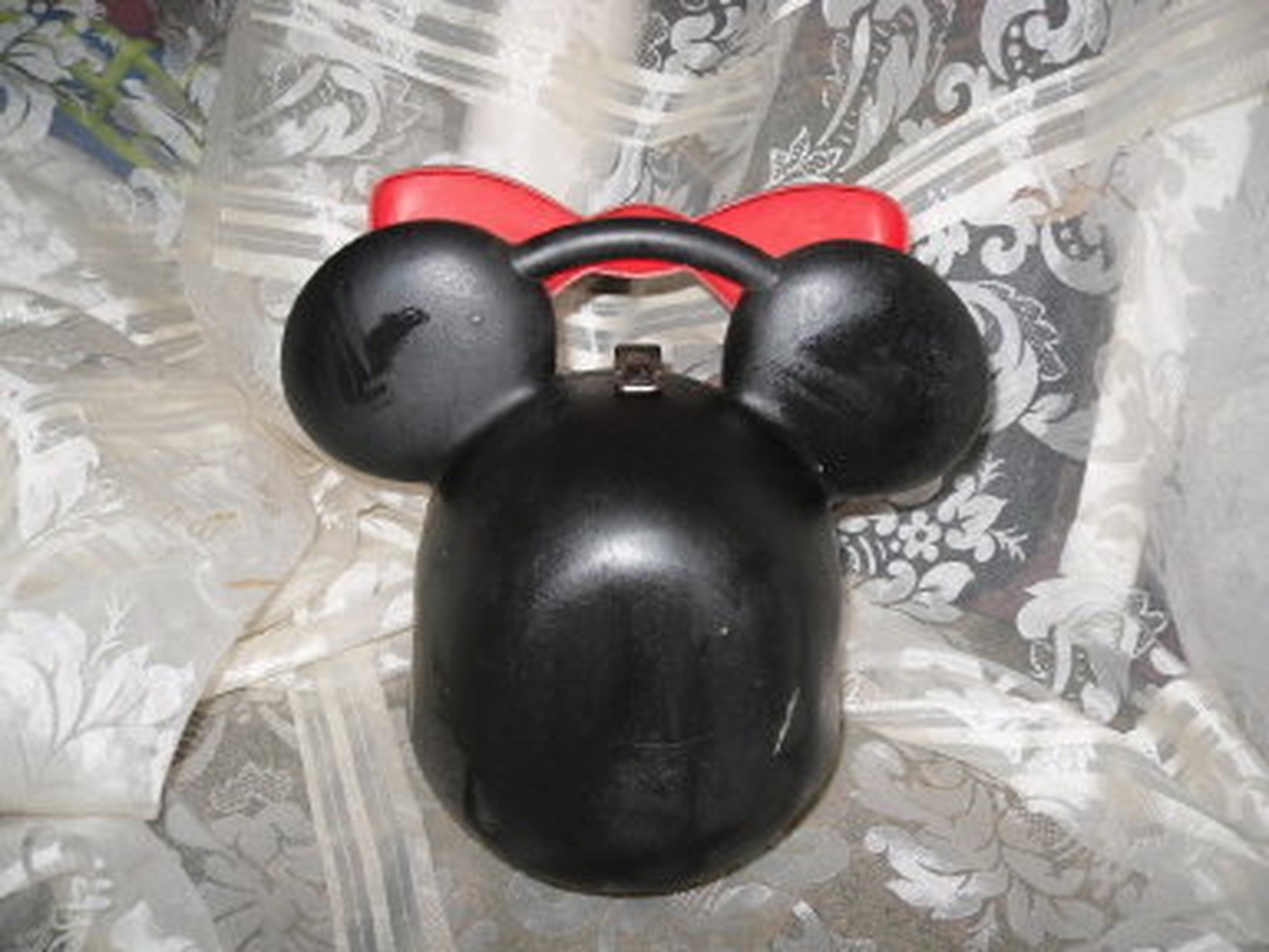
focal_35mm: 35
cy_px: 476
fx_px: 1283
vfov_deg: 40.7
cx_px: 634
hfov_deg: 52.6
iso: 80
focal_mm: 6.3
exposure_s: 1/45
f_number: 3.5
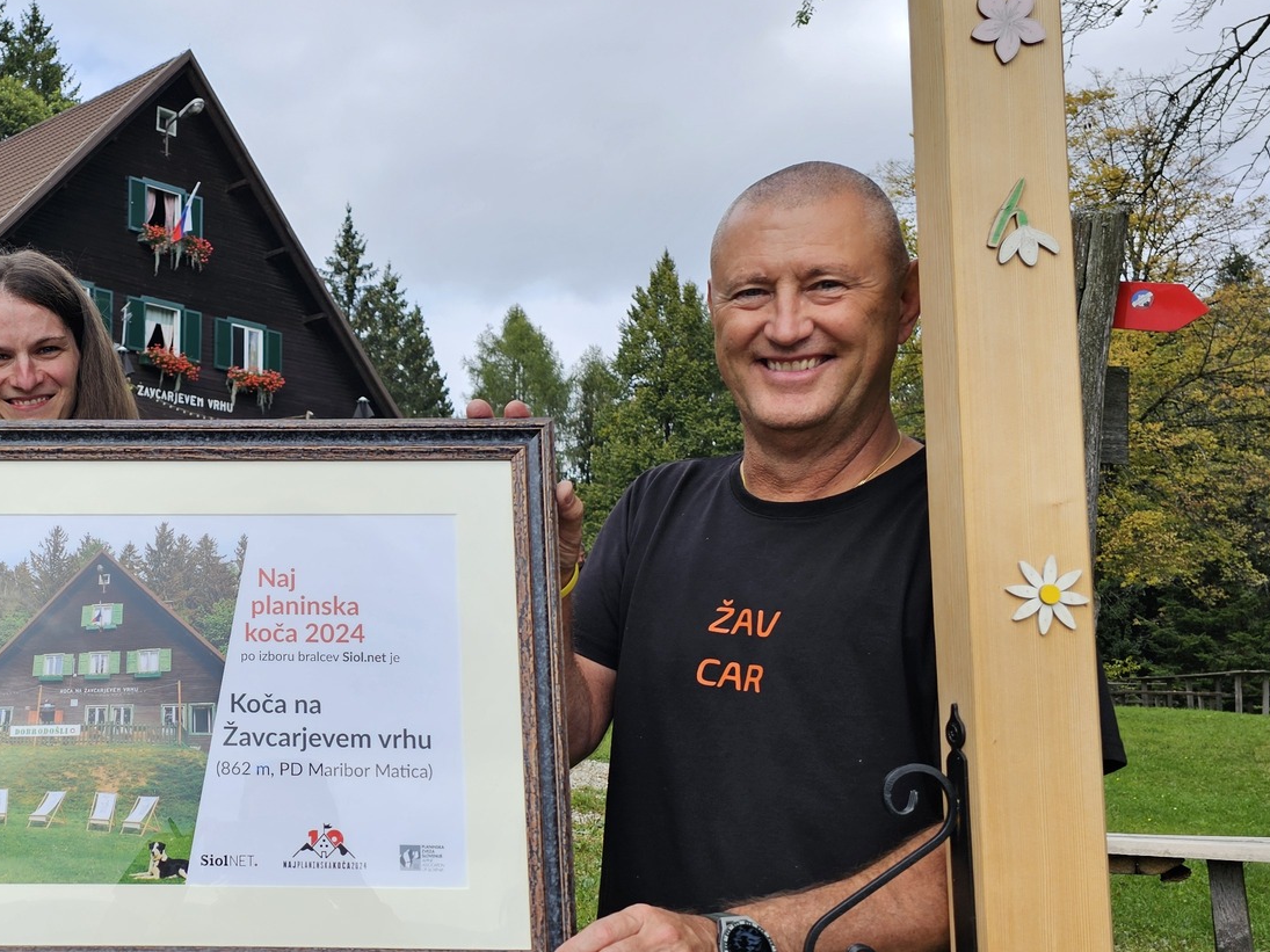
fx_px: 1541
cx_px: 202
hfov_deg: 42.2
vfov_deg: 34.3
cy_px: 560
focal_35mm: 42
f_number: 1.7
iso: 10
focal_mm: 6.3
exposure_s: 1/327
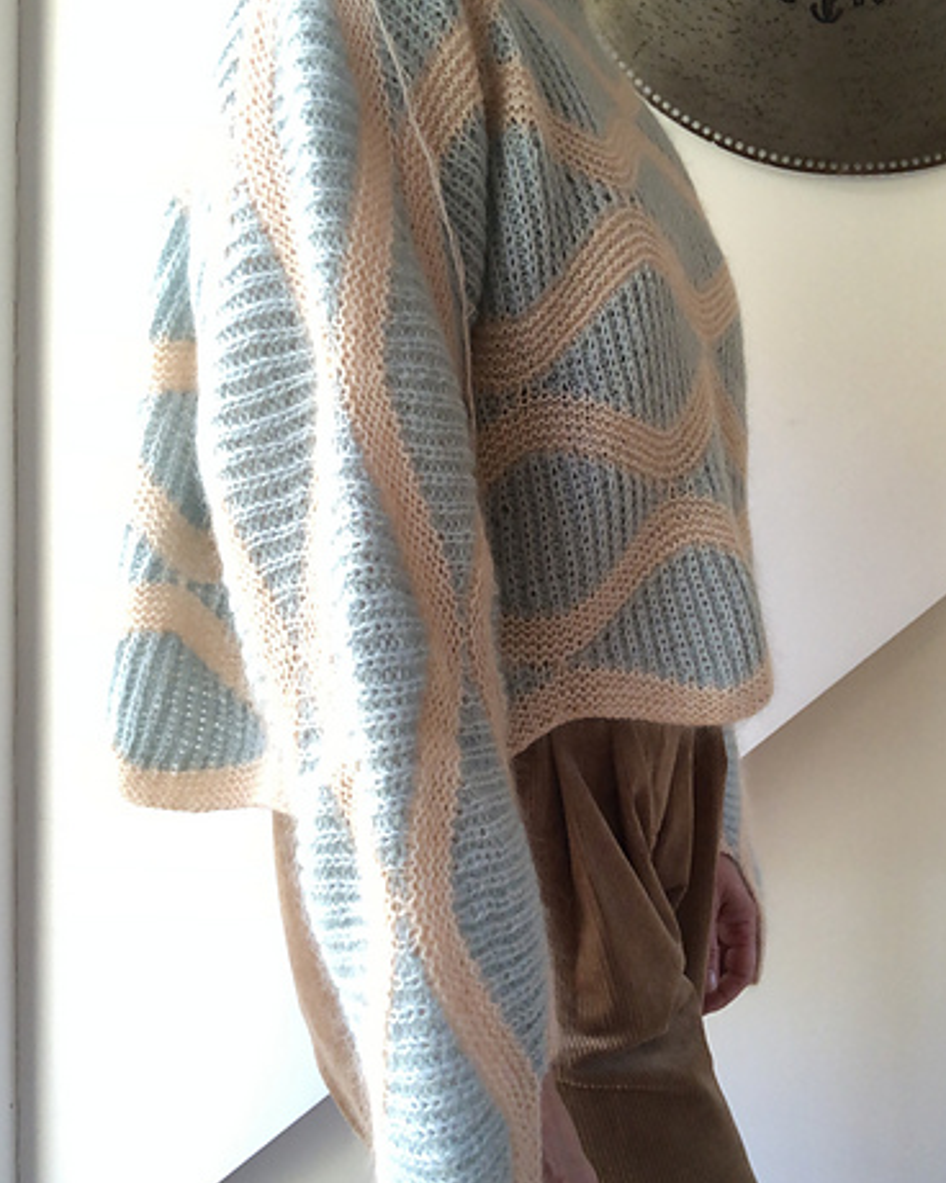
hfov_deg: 43.4
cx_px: 476
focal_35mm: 34
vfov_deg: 52.8
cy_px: 576
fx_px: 1190
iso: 125
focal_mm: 2.87
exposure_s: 1/60
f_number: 2.2
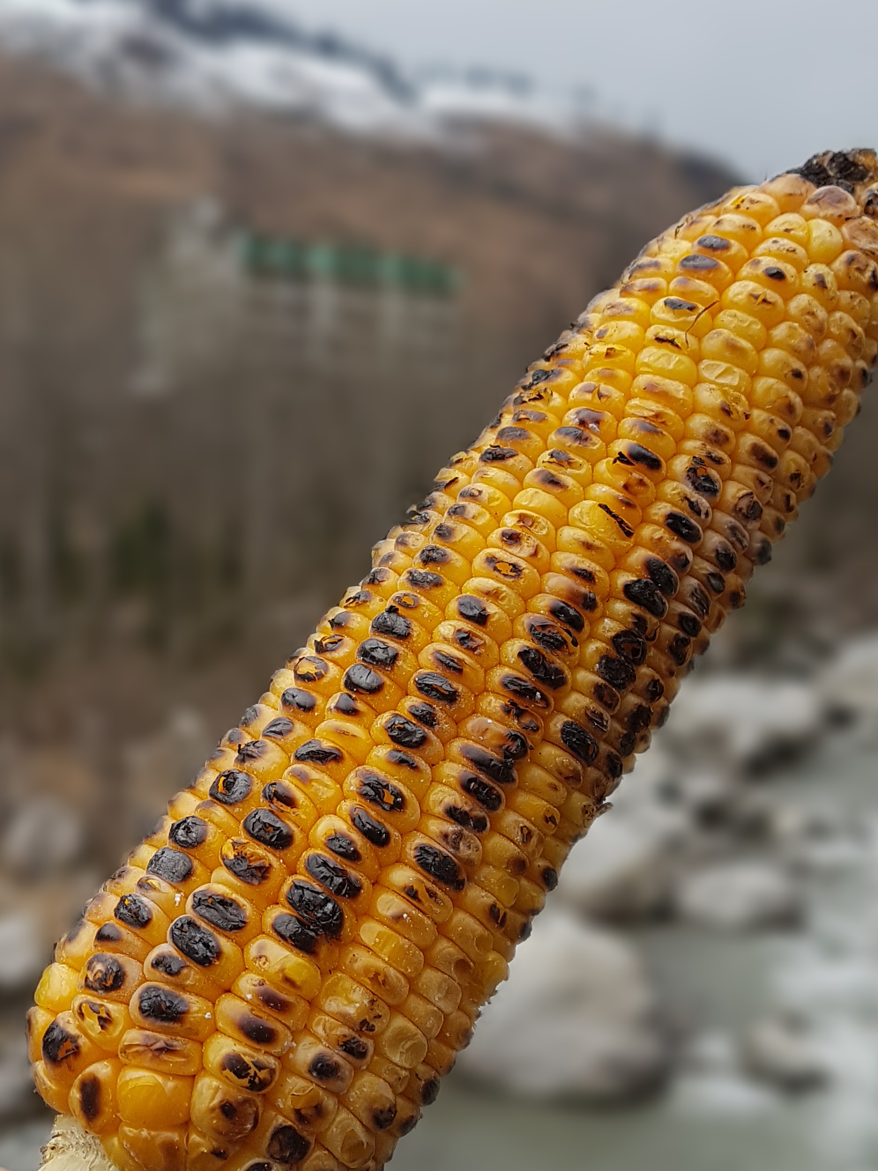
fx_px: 1623
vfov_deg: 39.6
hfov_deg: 30.3
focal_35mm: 48
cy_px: 513
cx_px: 412
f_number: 1.7
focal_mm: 4.2
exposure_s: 1/752
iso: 40
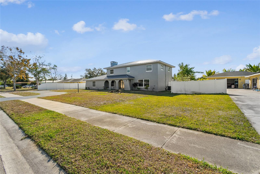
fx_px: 108
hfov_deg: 100.4
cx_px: 130
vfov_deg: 77.3
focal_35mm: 15
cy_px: 87
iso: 640
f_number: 7.1
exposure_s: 1/1600
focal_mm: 10
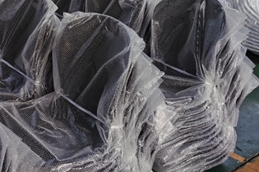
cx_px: 36
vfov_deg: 20.6
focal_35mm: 64
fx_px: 460
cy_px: 5
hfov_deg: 30.3
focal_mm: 5.56
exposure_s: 1/439
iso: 50
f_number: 1.6
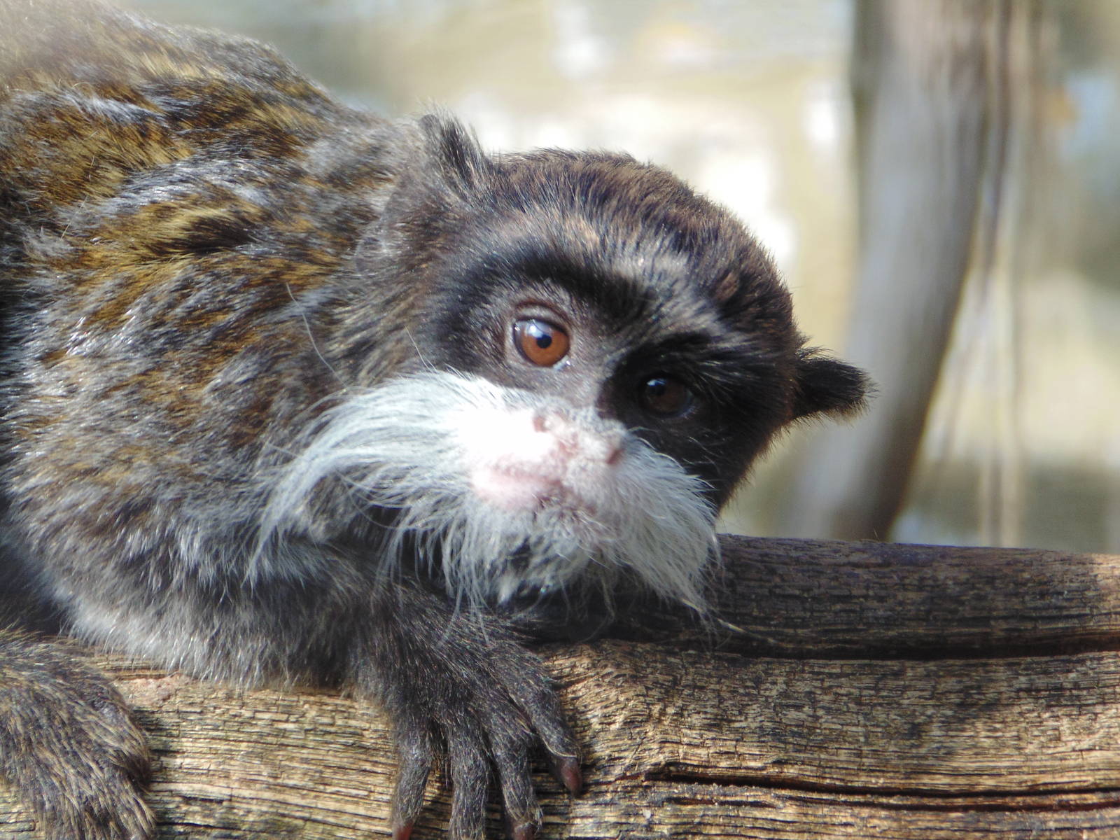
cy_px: 420
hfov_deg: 8.4
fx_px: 7636
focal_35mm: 236
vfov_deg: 6.3
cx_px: 560
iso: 100
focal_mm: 42.3
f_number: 5.6
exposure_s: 1/125
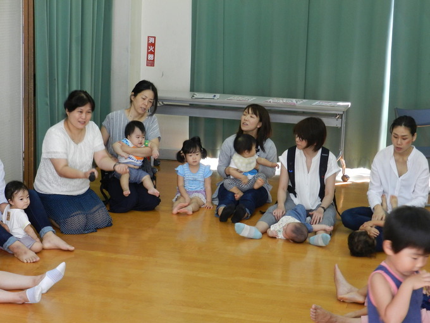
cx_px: 215
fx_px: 944
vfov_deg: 19.4
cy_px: 162
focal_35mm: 76
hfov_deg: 25.7
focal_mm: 13.5
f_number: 4.8
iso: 280
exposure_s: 1/30
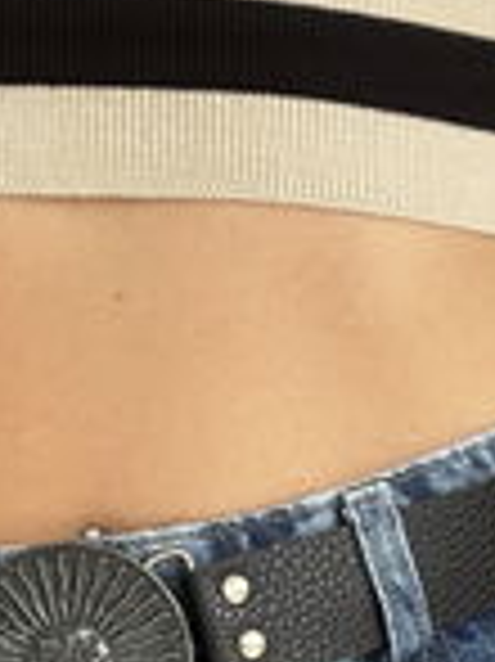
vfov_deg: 10.3
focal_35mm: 189
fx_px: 3609
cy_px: 732
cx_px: 158
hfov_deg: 7.8
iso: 50
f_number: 1.6
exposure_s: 1/73
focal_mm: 5.96
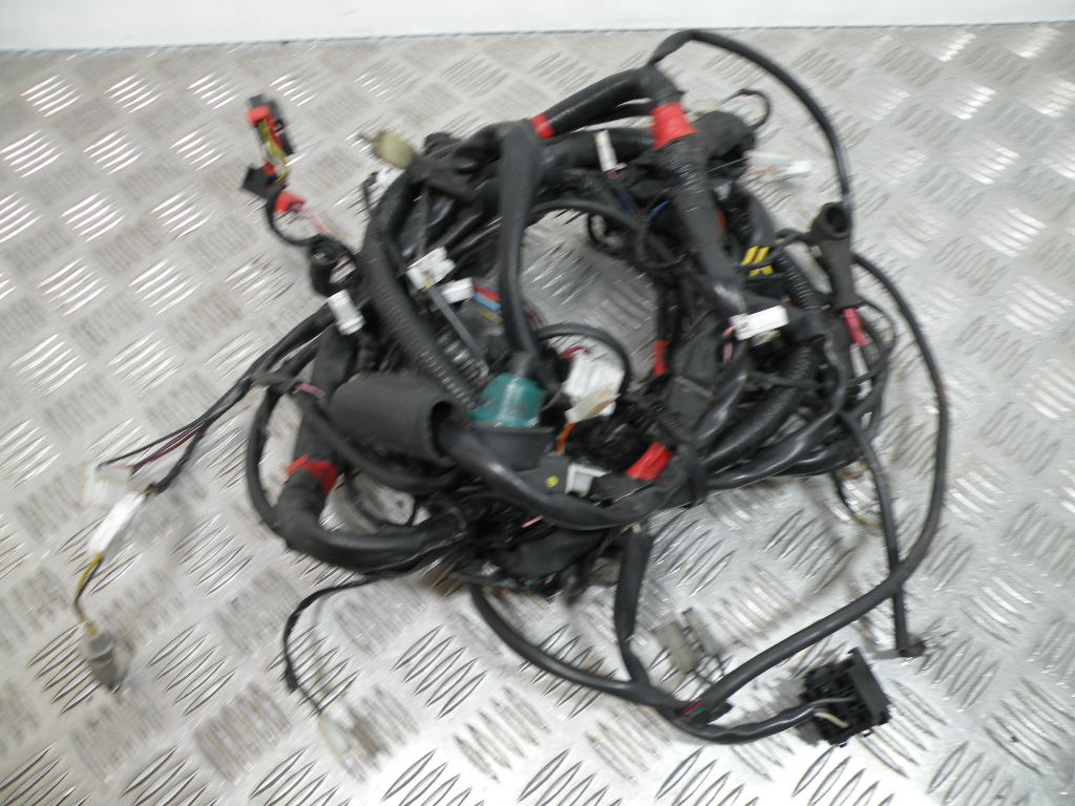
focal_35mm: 27
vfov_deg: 51.4
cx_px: 538
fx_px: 838
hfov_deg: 65.3
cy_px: 403
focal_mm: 4.7
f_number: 2.8
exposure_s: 1/61
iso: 81
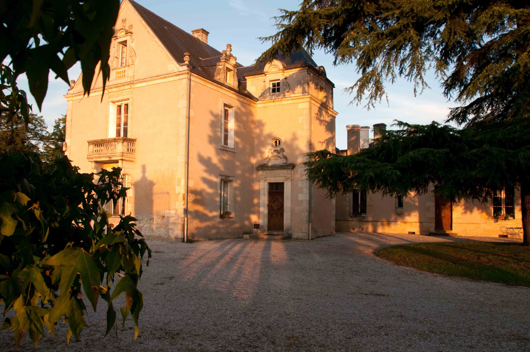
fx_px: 397
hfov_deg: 67.4
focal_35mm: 27
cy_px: 176
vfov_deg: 47.8
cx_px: 265
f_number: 6.3
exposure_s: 1/160
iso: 200
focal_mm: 18
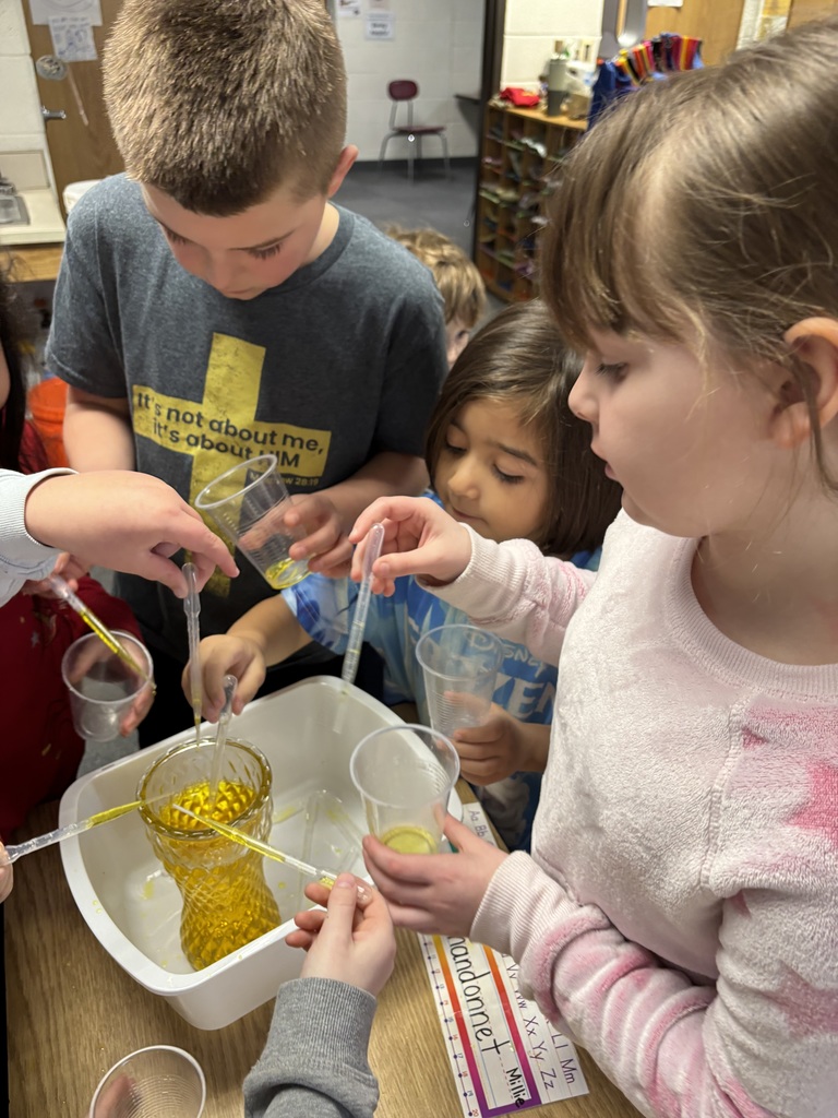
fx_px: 839
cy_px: 559
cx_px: 419
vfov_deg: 67.3
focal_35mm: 26
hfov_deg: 53.1
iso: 200
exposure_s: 1/60
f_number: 1.6
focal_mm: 5.96
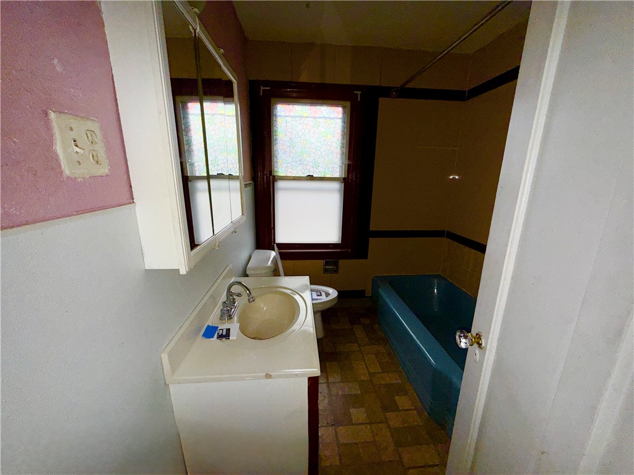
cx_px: 317
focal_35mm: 14
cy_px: 238
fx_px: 256
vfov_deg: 85.7
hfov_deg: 102.1
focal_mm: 2.22
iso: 32
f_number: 2.2
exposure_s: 1/122
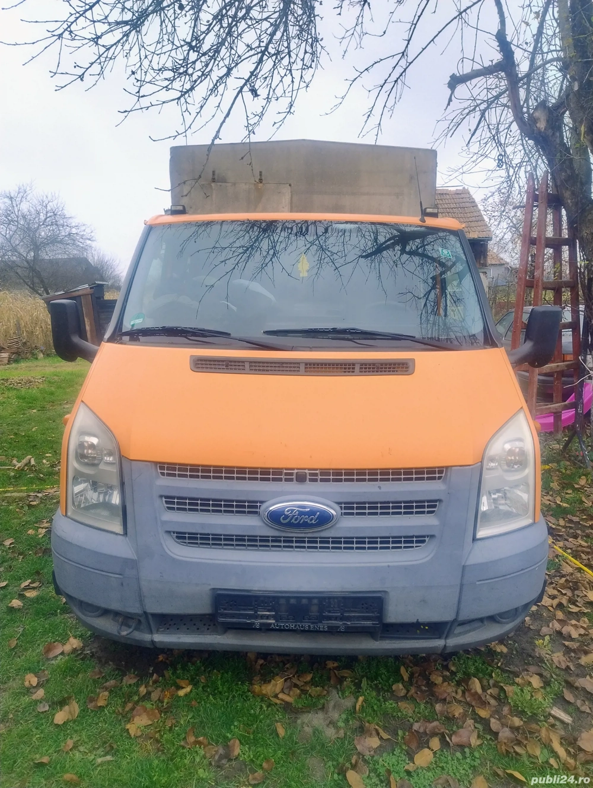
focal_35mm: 24
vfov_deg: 71.5
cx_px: 296
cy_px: 394
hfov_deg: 56.9
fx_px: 547
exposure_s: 1/150
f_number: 1.8
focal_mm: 5.56
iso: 100
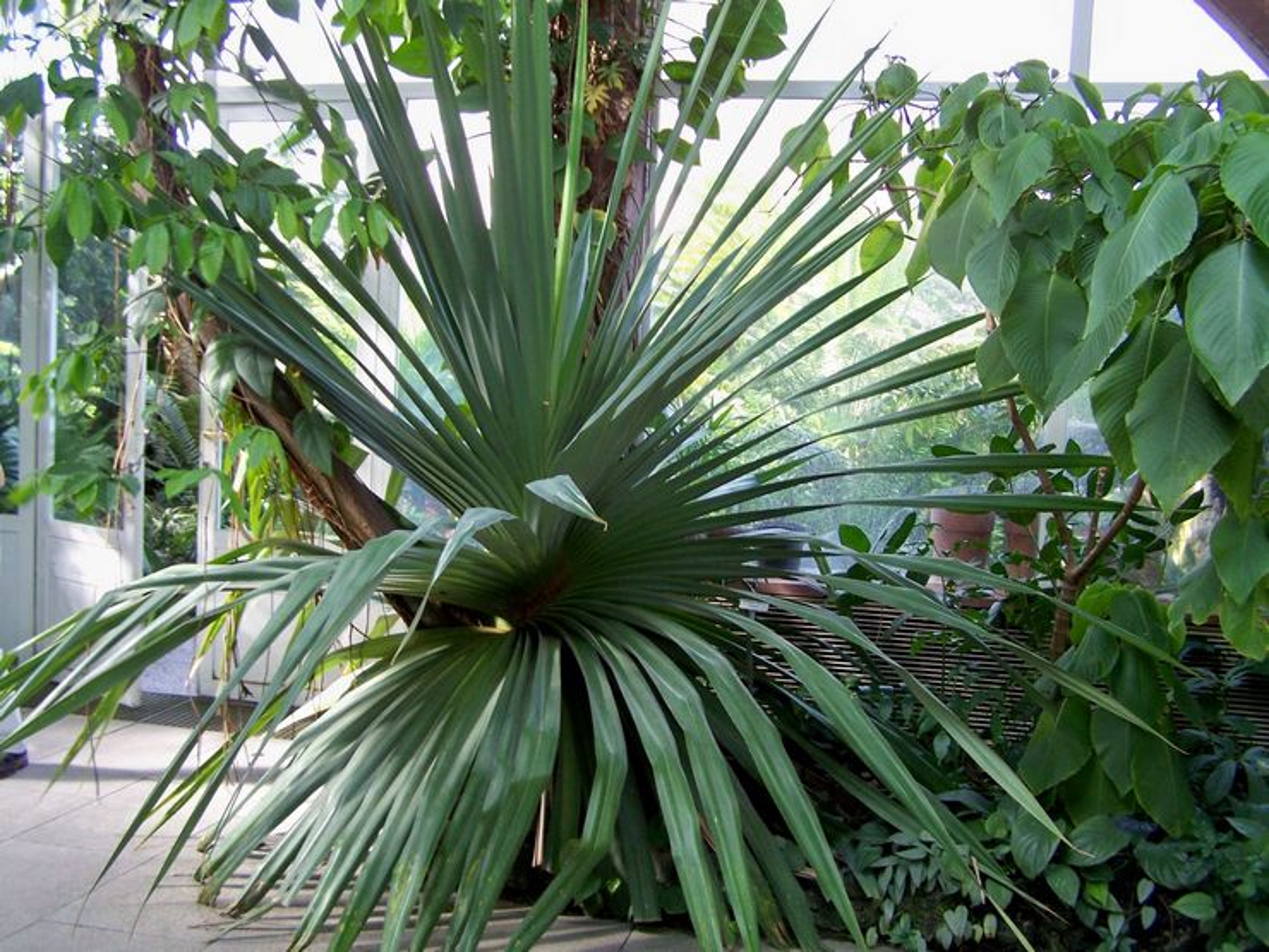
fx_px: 1393
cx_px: 634
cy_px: 476
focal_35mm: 38
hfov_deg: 49.0
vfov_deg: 37.7
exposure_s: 1/30
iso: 100
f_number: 2.8
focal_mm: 6.3
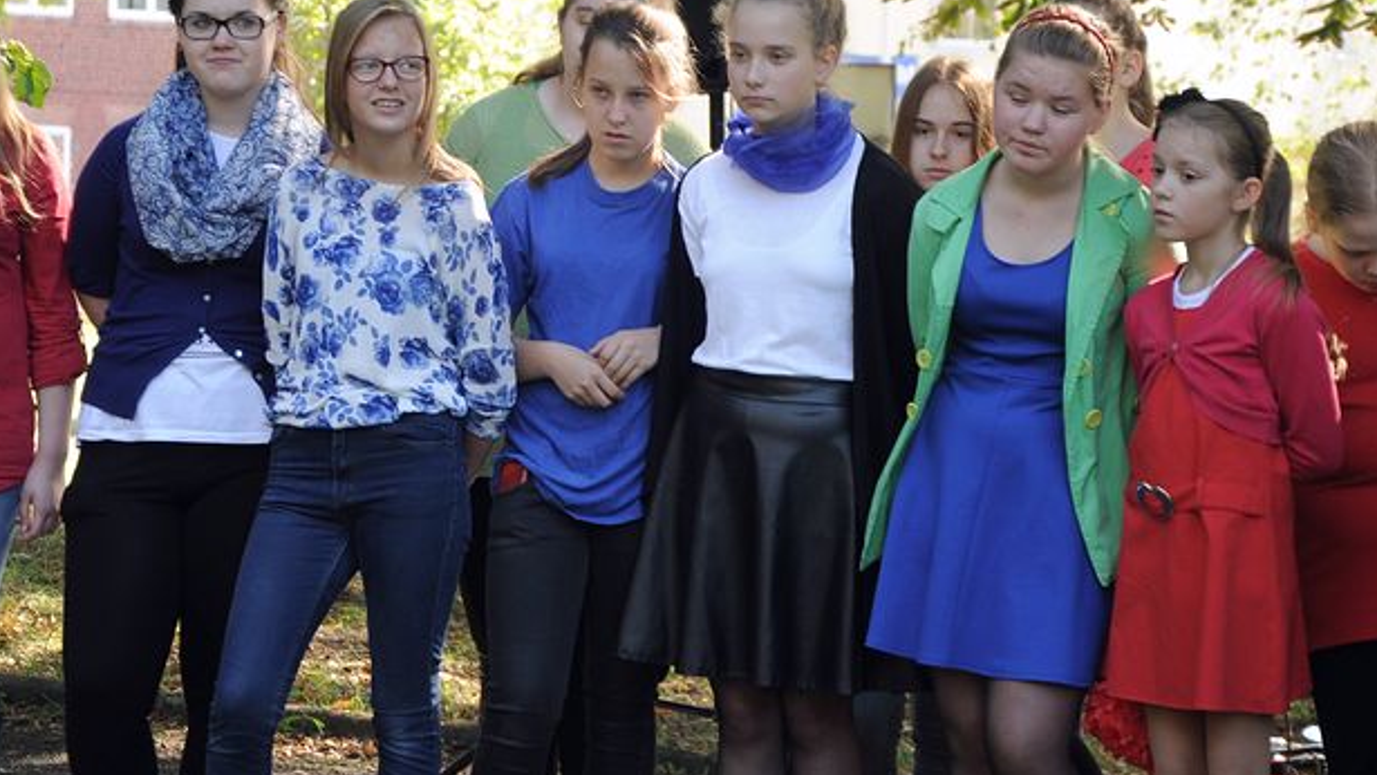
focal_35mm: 163
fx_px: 5942
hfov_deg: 13.2
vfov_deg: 7.5
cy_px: 382
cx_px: 549
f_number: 5.3
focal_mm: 75
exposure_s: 1/100
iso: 400
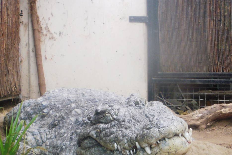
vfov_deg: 21.0
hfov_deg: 31.4
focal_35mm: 64
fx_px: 412
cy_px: 123
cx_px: 107
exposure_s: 1/13
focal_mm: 6.3
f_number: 3.5
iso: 125
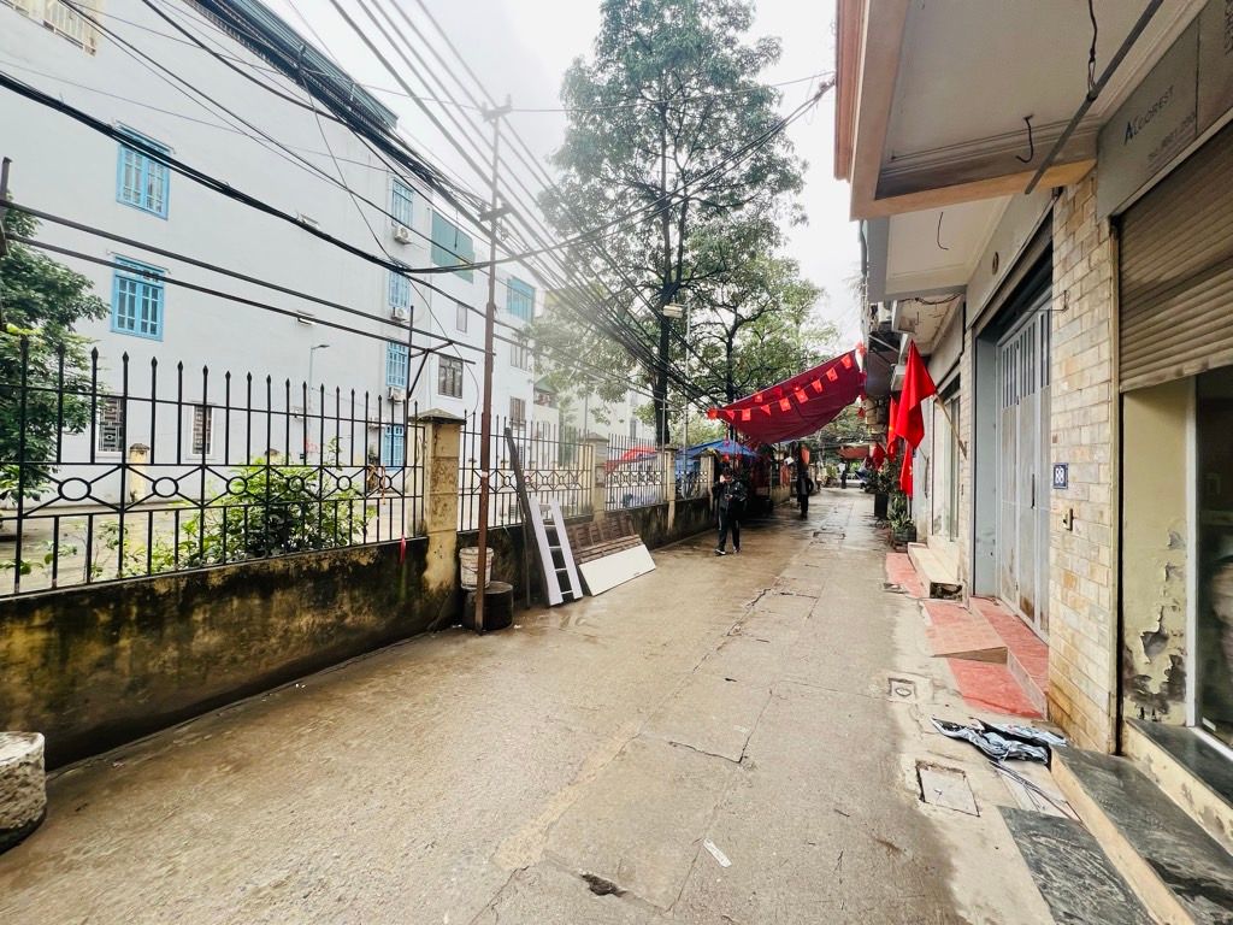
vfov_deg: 89.9
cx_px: 616
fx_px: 463
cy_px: 462
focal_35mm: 13
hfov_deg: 106.2
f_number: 1.8
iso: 40
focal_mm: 1.57
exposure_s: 1/99
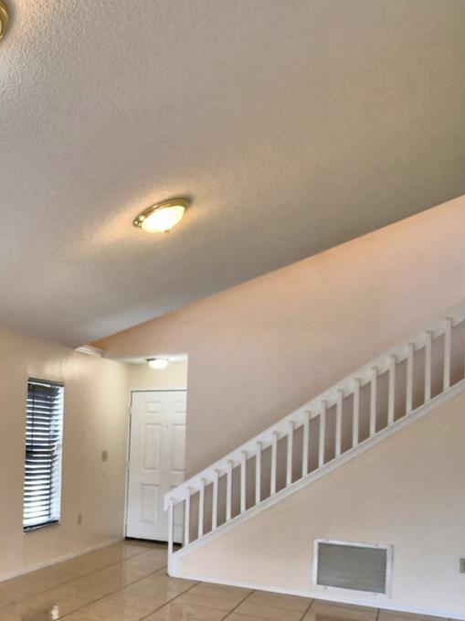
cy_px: 443
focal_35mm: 34
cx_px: -168
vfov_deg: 52.3
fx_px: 609
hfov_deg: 30.7
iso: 400
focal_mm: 10
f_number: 4.5
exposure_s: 1/100
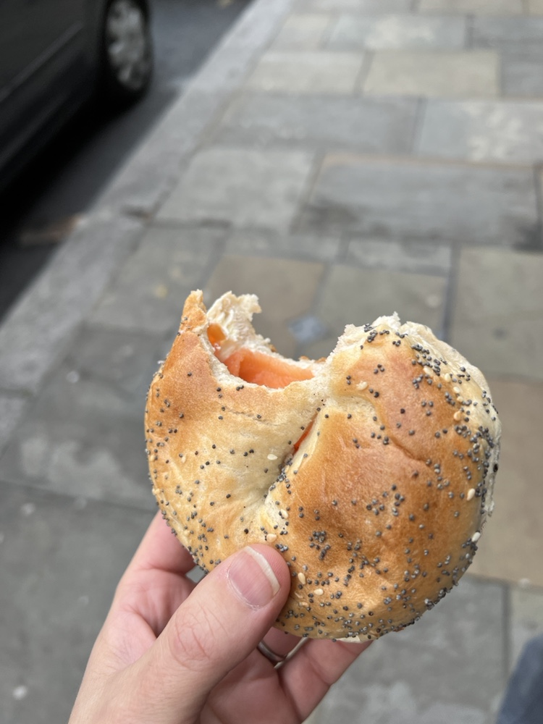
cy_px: 362
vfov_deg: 67.3
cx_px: 272
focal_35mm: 26
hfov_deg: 53.1
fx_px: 544
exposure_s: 1/203
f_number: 1.5
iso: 40
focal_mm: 5.7
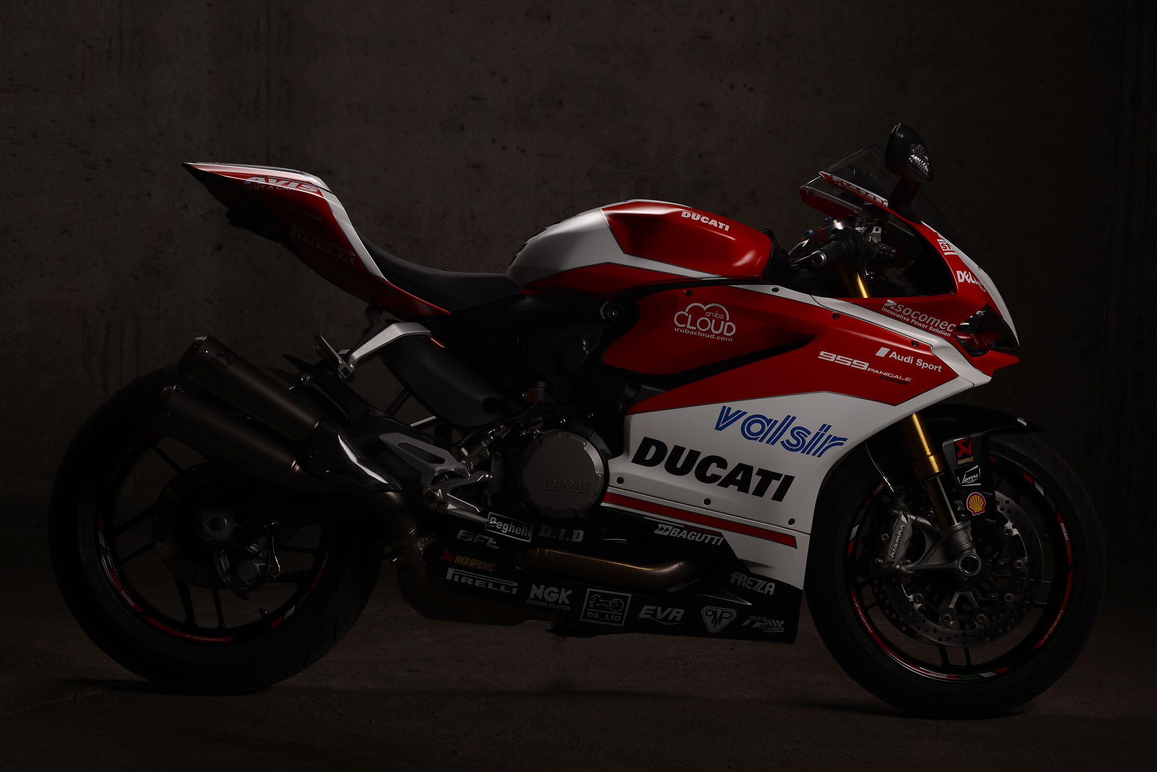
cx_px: 578
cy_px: 386
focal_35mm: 105
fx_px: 3376
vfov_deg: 13.1
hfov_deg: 19.4
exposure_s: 1/125
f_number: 5
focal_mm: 105
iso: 100
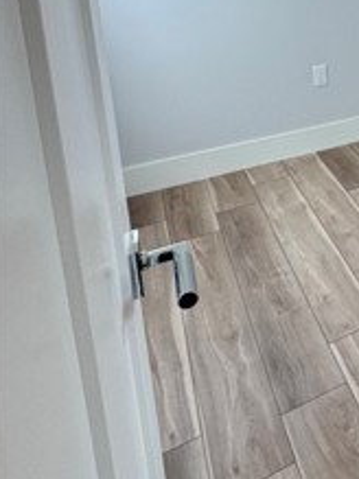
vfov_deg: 40.5
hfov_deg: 26.8
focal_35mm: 41
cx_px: 517
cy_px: 7
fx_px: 567
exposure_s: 1/120
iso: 50
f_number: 2.2
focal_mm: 2.22
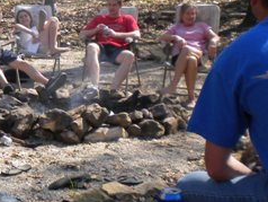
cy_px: 25
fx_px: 728
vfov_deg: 15.6
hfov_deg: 19.7
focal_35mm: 94
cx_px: -47
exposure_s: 1/244
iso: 80
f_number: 4.6
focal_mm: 6.3
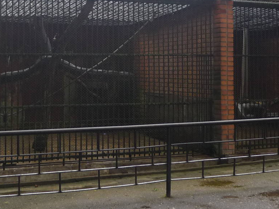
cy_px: 18
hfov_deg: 28.5
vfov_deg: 21.1
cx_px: 106
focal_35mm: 68
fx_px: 548
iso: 160
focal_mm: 5.5
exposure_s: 1/30
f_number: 2.8
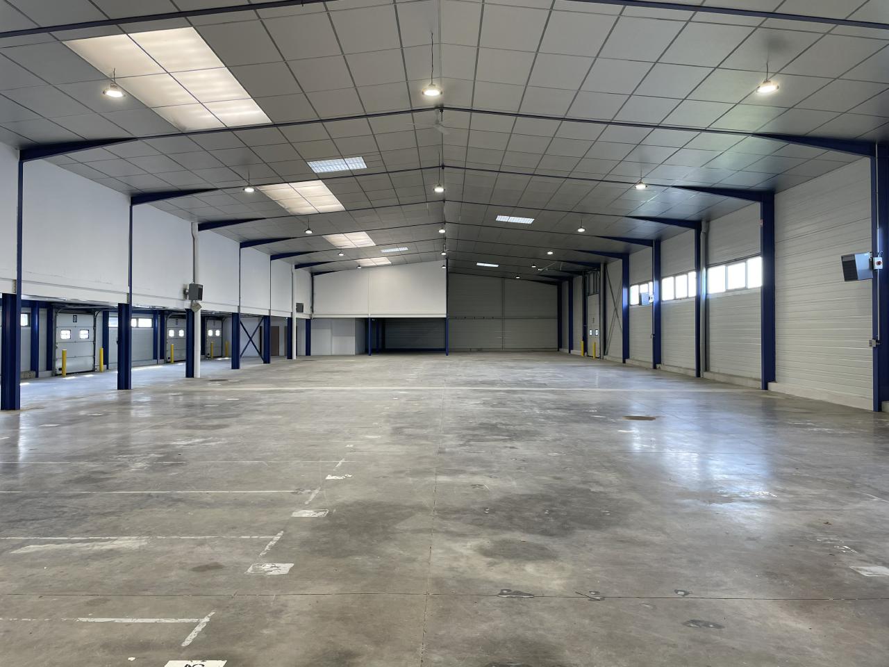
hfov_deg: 67.3
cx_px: 444
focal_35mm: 26
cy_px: 334
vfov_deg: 53.1
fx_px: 668
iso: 64
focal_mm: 4.2
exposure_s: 1/100
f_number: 1.6
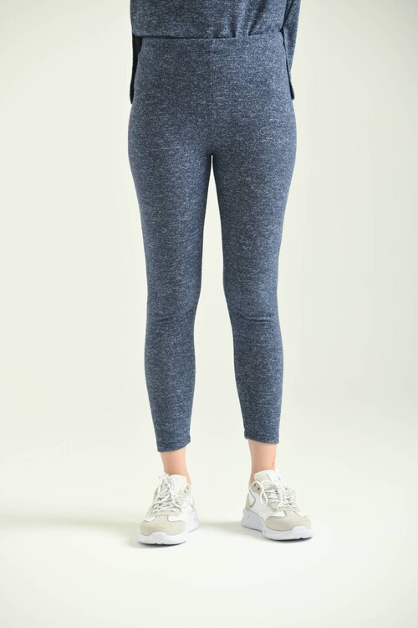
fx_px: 2612
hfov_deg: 9.1
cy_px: 314
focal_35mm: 150
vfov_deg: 13.7
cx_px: 209
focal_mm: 150
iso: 125
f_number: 5.6
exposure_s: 1/160
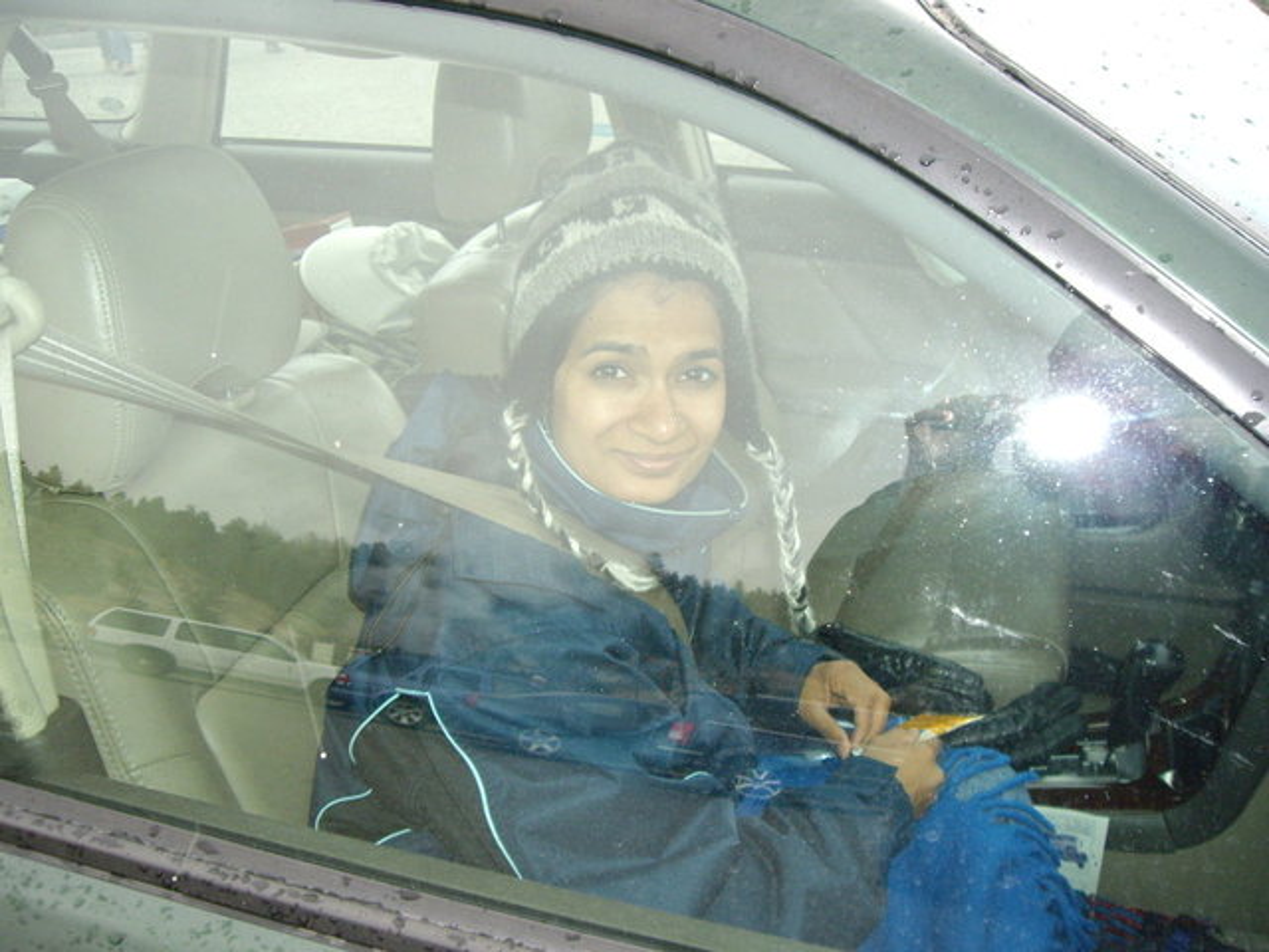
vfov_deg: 37.7
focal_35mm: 38
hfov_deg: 49.0
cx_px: 634
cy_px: 476
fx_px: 1393
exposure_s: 1/40
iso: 200
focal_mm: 6.2
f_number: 2.7
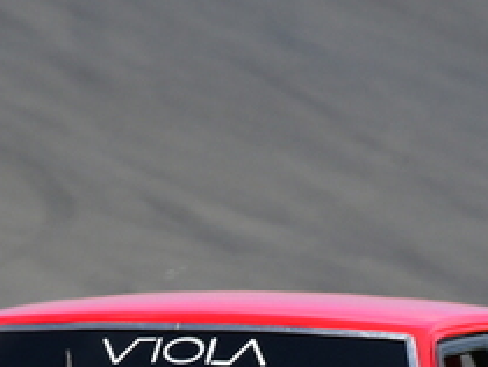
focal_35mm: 2744
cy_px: 436
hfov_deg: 0.7
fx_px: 38728
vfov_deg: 0.5
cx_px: 77
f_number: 11
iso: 320
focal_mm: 500
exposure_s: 1/500
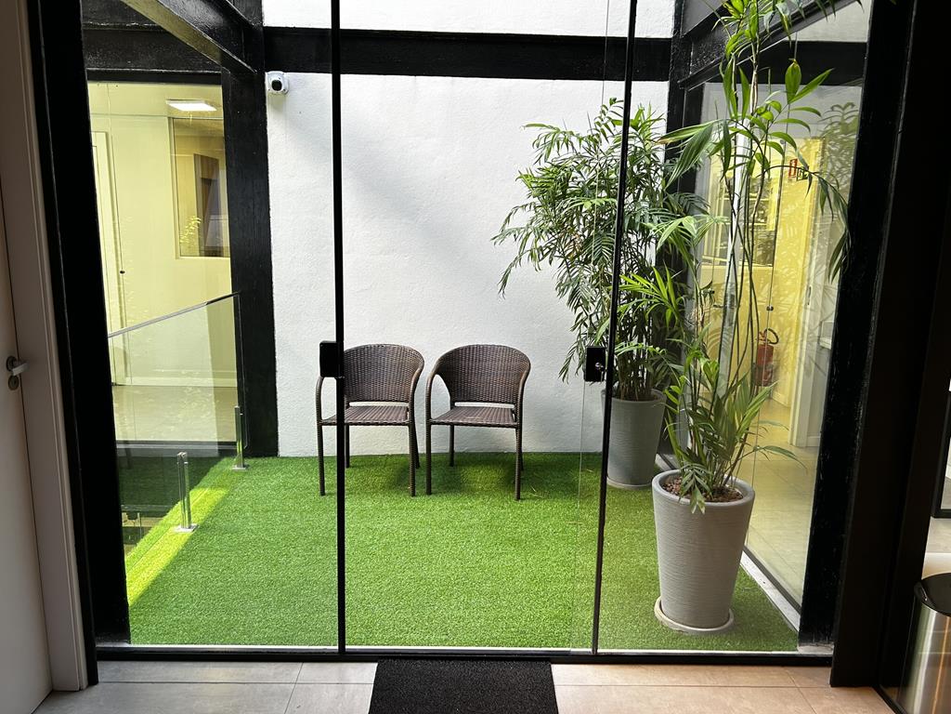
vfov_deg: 53.1
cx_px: 476
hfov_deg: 67.3
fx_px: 714
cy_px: 357
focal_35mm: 26
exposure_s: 1/120
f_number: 1.5
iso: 64
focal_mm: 5.7
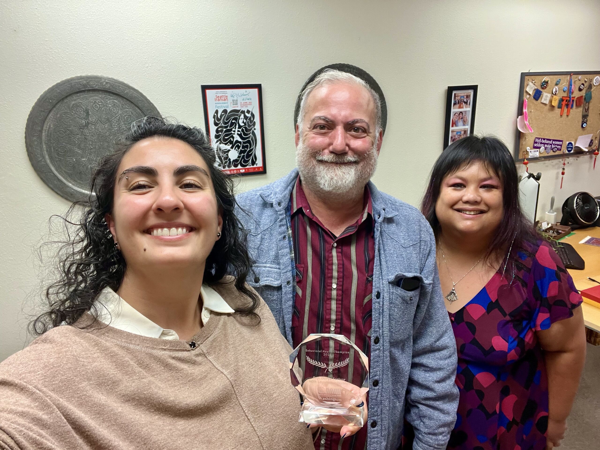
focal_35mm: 23
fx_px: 399
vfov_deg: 58.9
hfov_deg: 73.9
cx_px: 300
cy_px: 225
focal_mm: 2.71
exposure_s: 1/60
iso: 125
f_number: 2.2
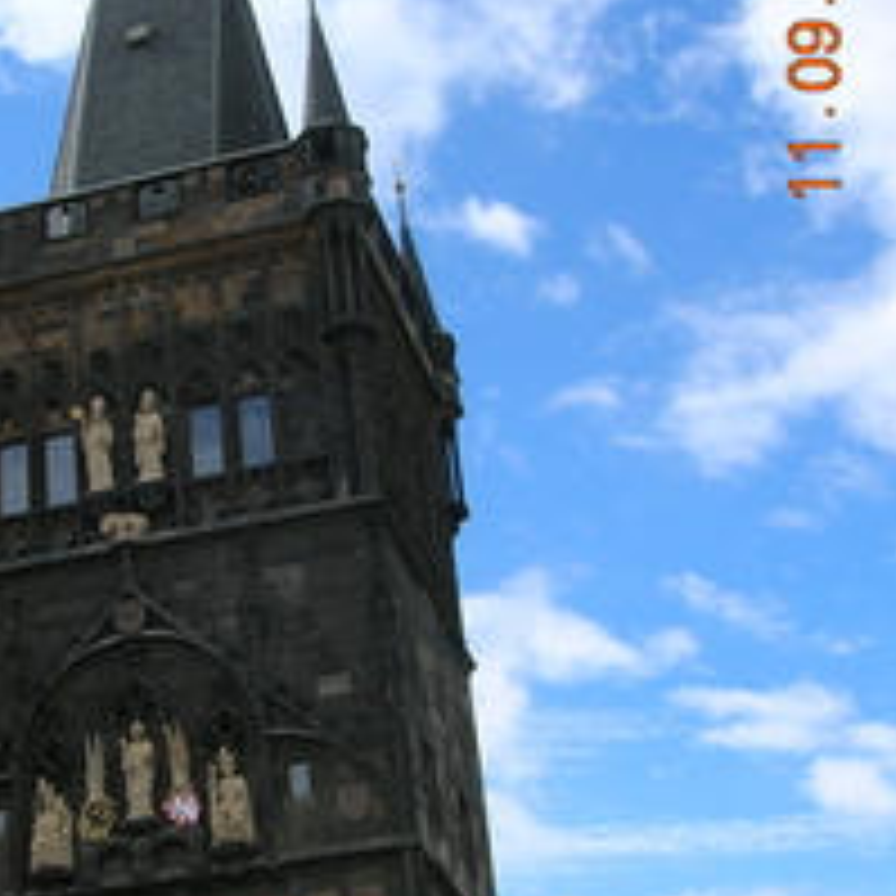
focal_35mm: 68
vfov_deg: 25.3
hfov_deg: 25.0
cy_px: 495
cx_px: 214
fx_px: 1991
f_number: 4.9
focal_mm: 5.7
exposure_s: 1/424
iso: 50
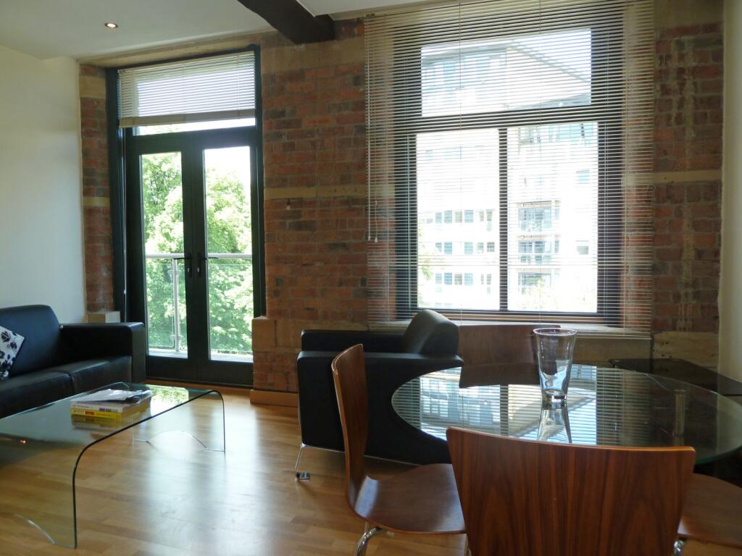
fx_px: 536
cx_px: 371
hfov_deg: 69.4
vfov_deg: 54.9
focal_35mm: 25
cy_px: 278
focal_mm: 4.1
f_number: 3.3
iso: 100
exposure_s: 1/50
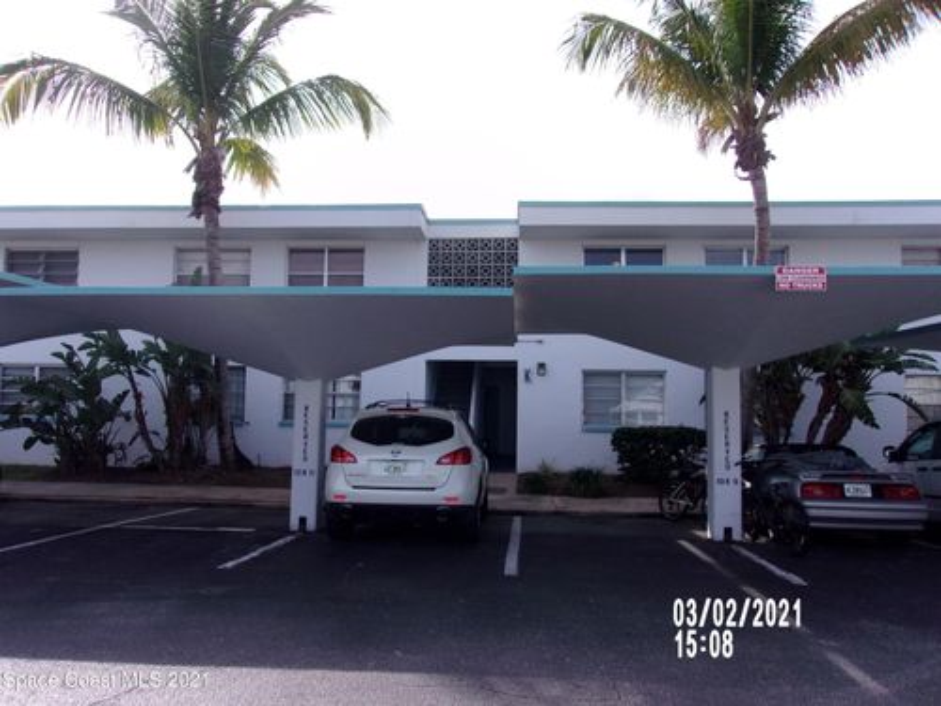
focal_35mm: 27
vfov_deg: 51.4
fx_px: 734
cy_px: 353
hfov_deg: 65.3
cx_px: 470
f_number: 10.4
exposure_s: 1/180
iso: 200
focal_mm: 4.9
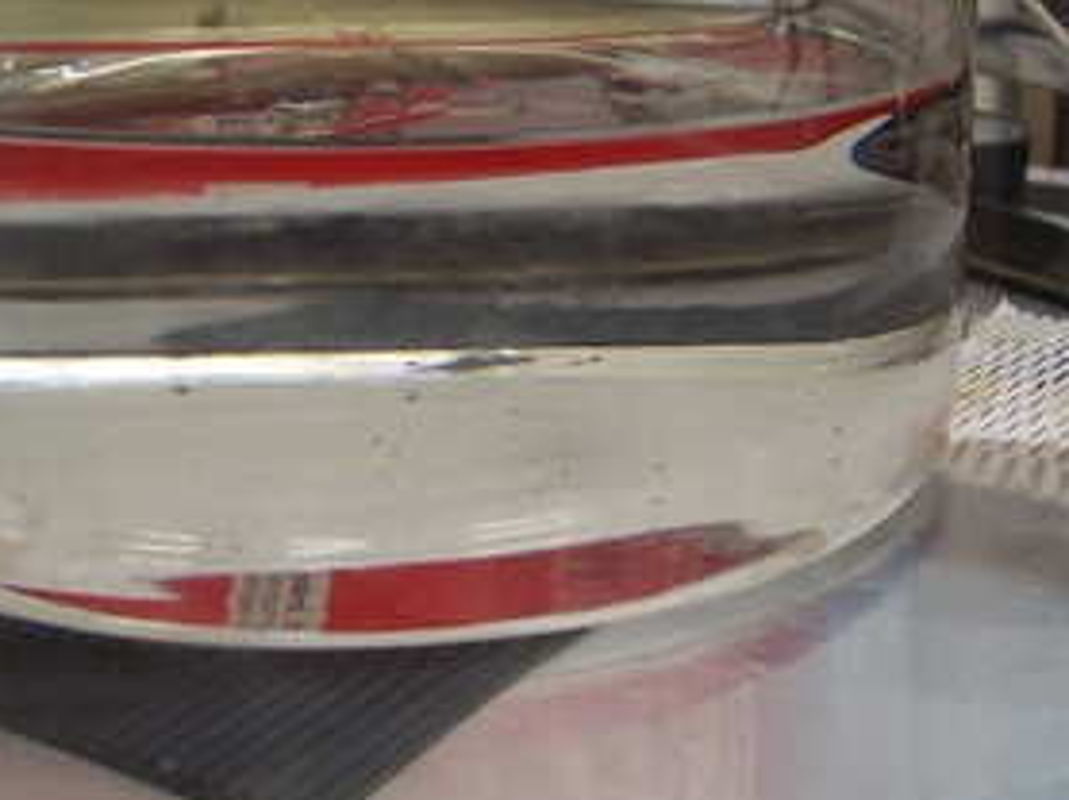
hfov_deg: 30.2
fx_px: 1975
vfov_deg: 22.9
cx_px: 396
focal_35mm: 64
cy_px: 319
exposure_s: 1/30
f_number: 2.8
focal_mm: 7.8
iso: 160
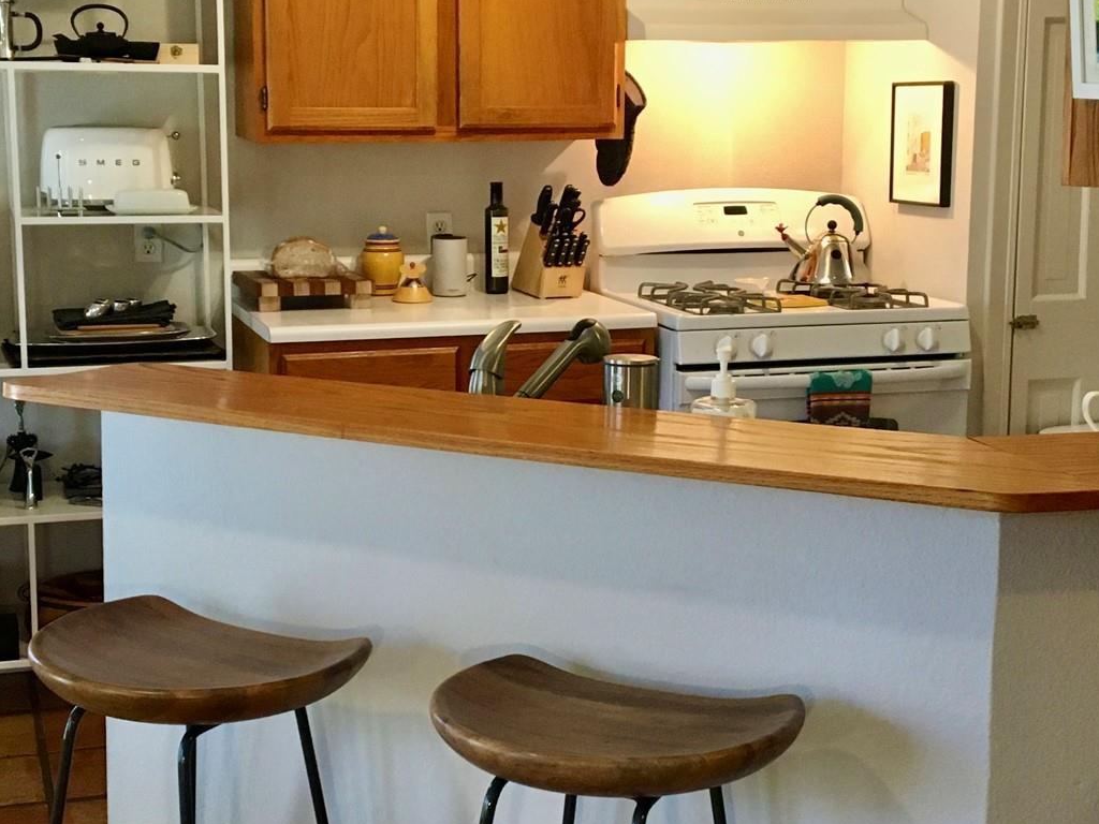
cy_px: 391
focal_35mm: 58
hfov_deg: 33.2
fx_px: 1841
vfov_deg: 25.2
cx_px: 547
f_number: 2.2
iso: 160
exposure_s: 1/30
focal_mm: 4.15
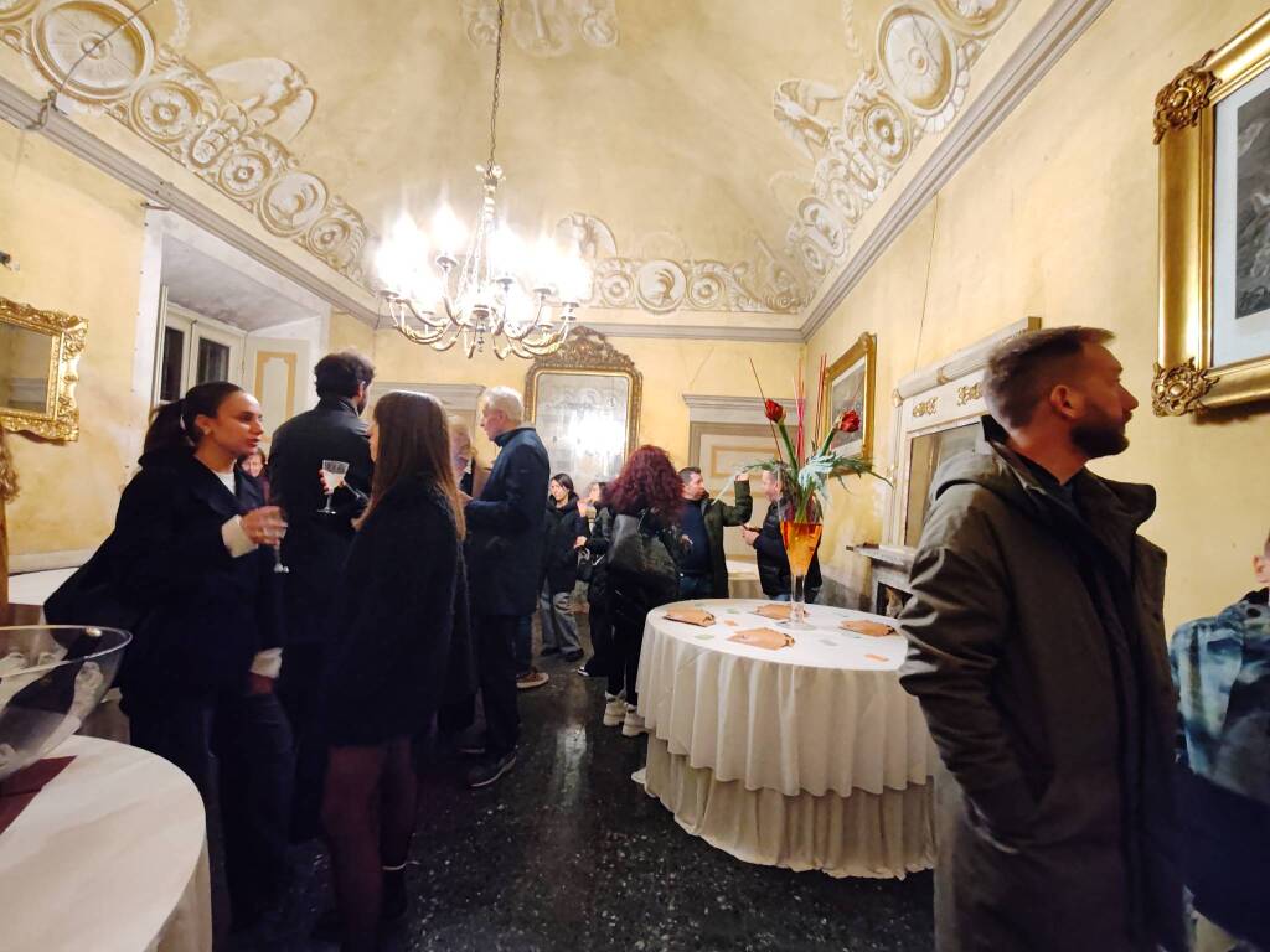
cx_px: 635
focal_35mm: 16
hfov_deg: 94.5
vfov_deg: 78.1
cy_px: 476
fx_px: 587
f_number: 2.2
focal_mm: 1.96
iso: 1000
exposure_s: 1/20
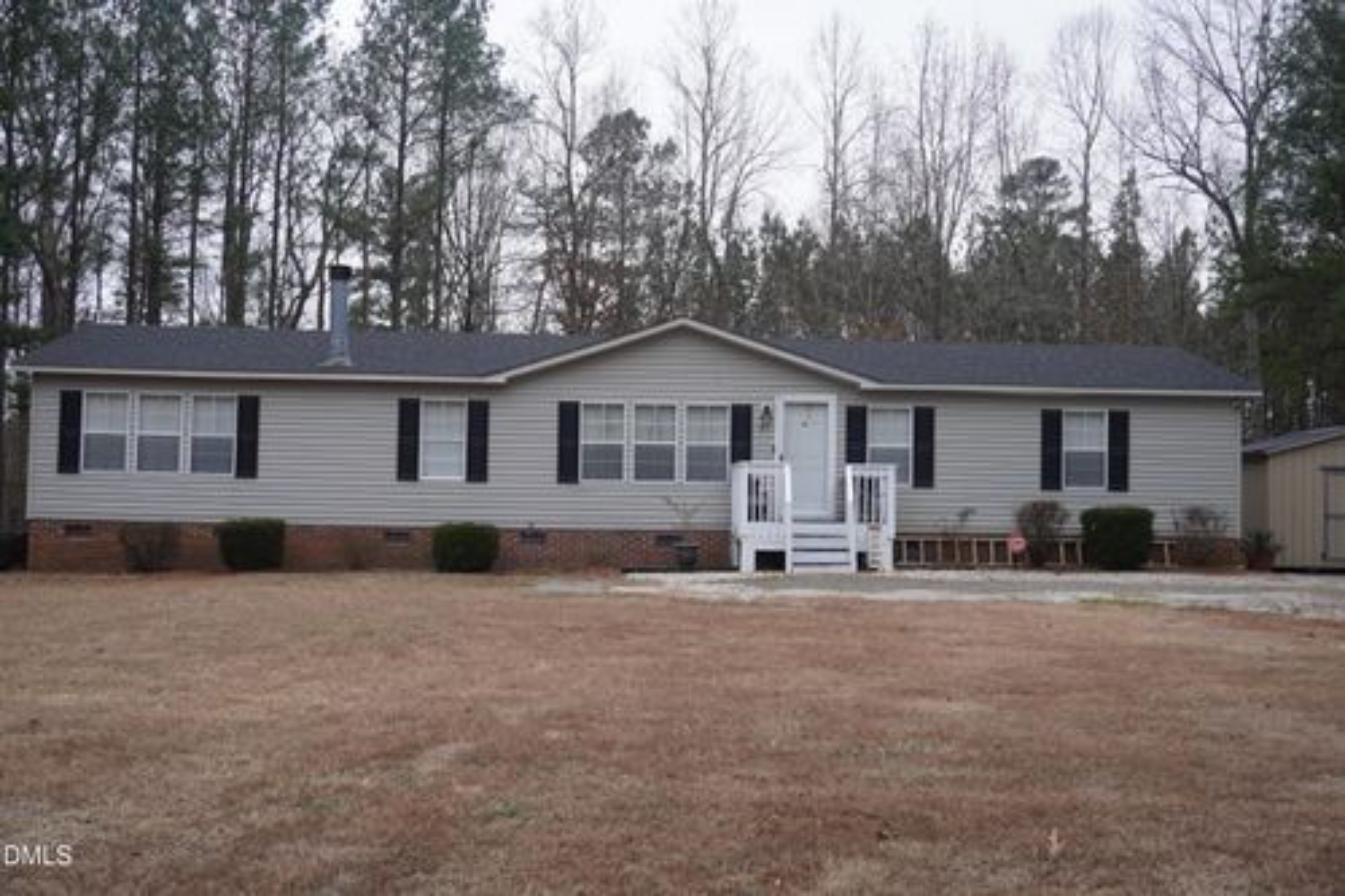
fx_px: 1625
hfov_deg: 45.0
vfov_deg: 30.8
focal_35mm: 44
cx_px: 672
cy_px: 448
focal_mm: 29
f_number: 4.5
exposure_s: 1/160
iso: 250
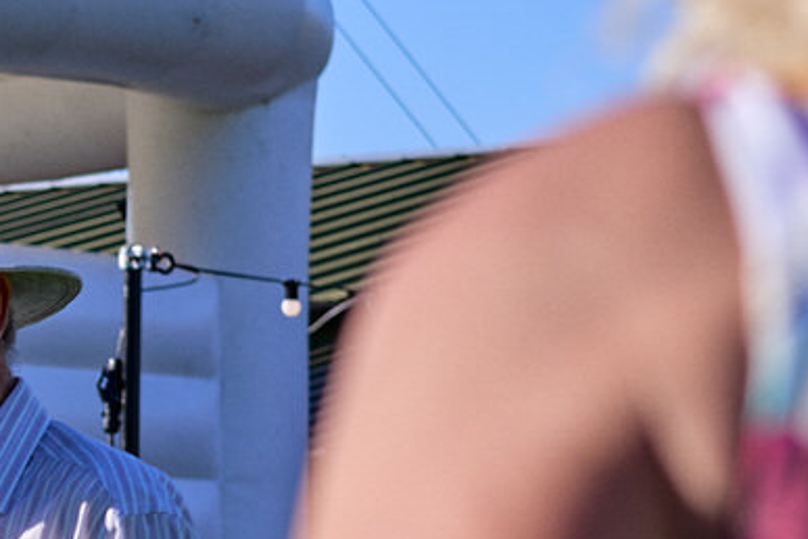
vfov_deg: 4.8
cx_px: -944
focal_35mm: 284
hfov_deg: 6.9
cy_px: 1004
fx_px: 6374
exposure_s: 1/640
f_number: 5
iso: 100
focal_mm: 55
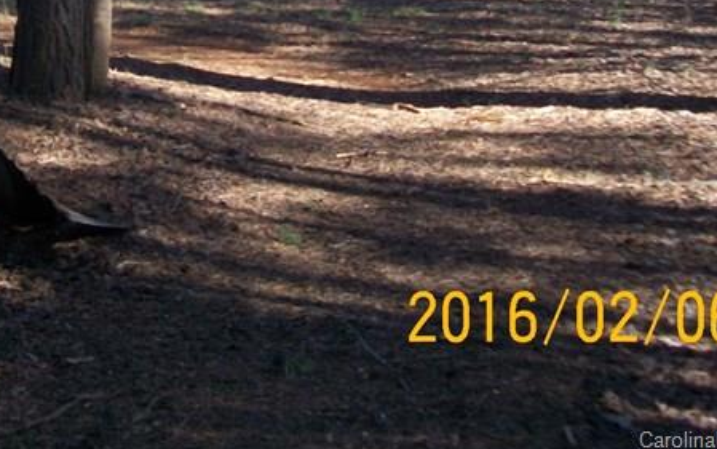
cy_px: -158
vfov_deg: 14.3
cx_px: 5
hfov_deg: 22.9
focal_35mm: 87
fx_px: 1701
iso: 64
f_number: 2.7
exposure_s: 1/200
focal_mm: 6
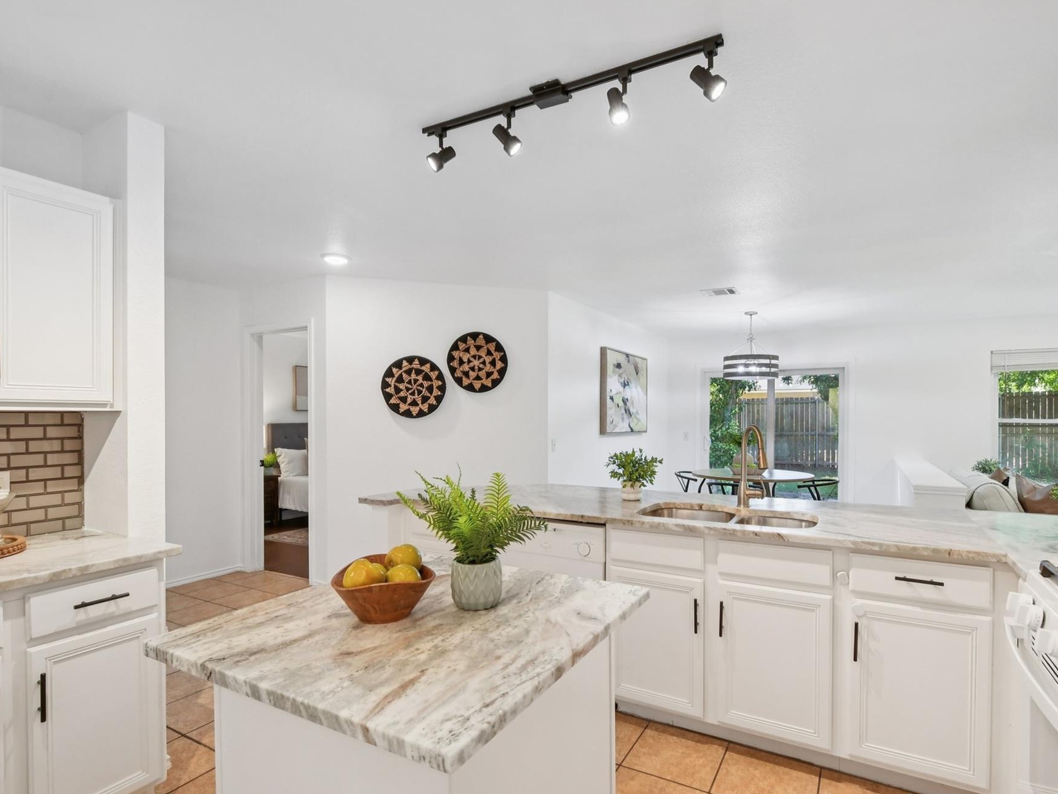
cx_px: 573
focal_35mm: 17
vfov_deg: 74.7
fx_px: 520
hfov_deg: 90.8
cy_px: 403
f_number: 8
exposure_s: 1/30
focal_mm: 10
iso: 400
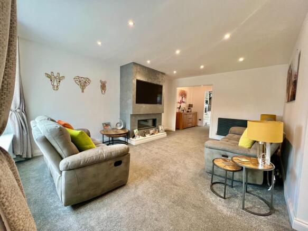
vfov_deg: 89.9
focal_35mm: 13
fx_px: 116
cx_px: 154
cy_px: 116
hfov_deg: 106.2
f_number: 1.8
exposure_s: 1/100
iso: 200
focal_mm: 1.57
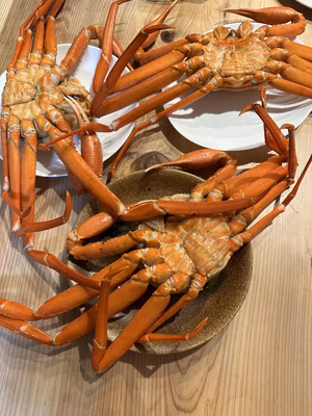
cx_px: 156
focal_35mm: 24
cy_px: 208
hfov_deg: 56.8
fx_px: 288
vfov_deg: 71.6
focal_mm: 6.86
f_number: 1.78
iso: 250
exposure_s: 1/50
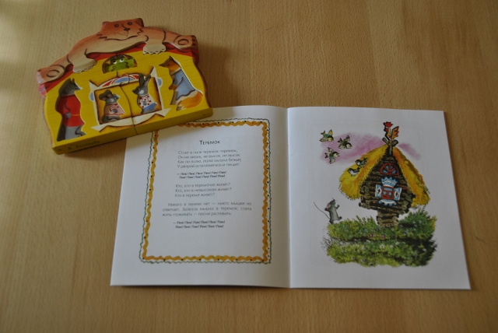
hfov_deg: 51.2
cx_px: 249
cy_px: 166
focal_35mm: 38
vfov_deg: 35.6
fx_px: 519
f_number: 4
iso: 220
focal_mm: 25
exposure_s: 1/60
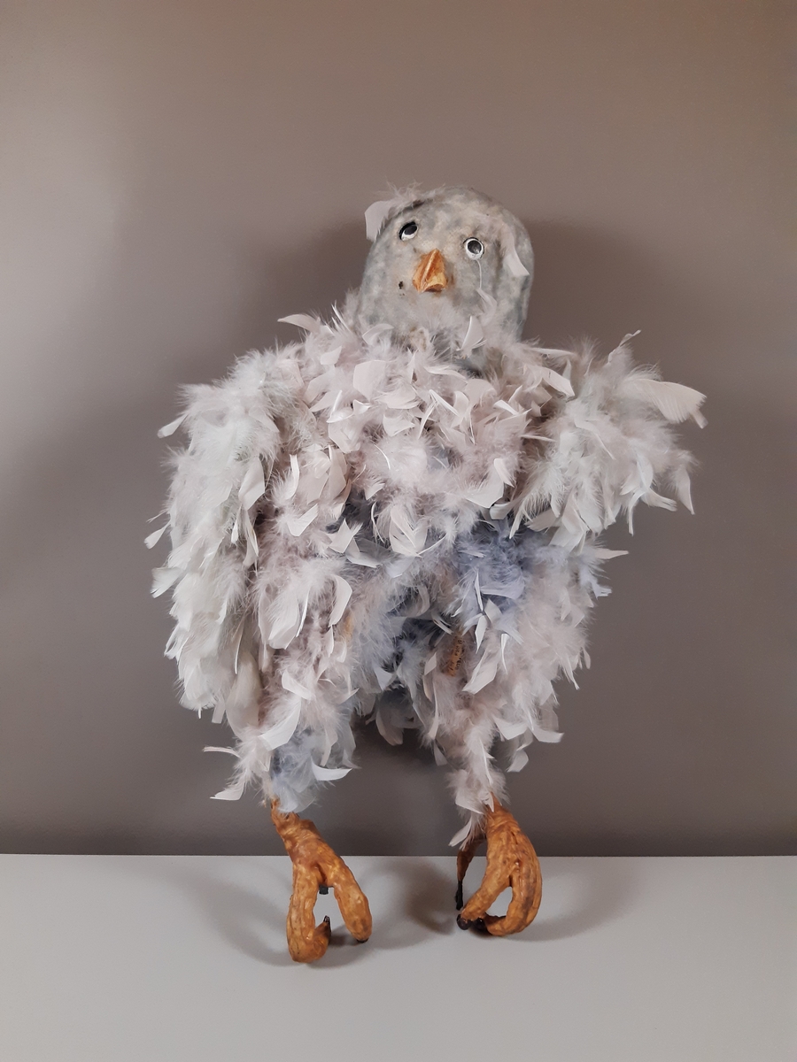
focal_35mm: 26
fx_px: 798
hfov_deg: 53.1
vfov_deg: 67.3
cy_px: 531
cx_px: 398
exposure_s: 1/100
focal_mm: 3.92
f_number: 1.7
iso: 200
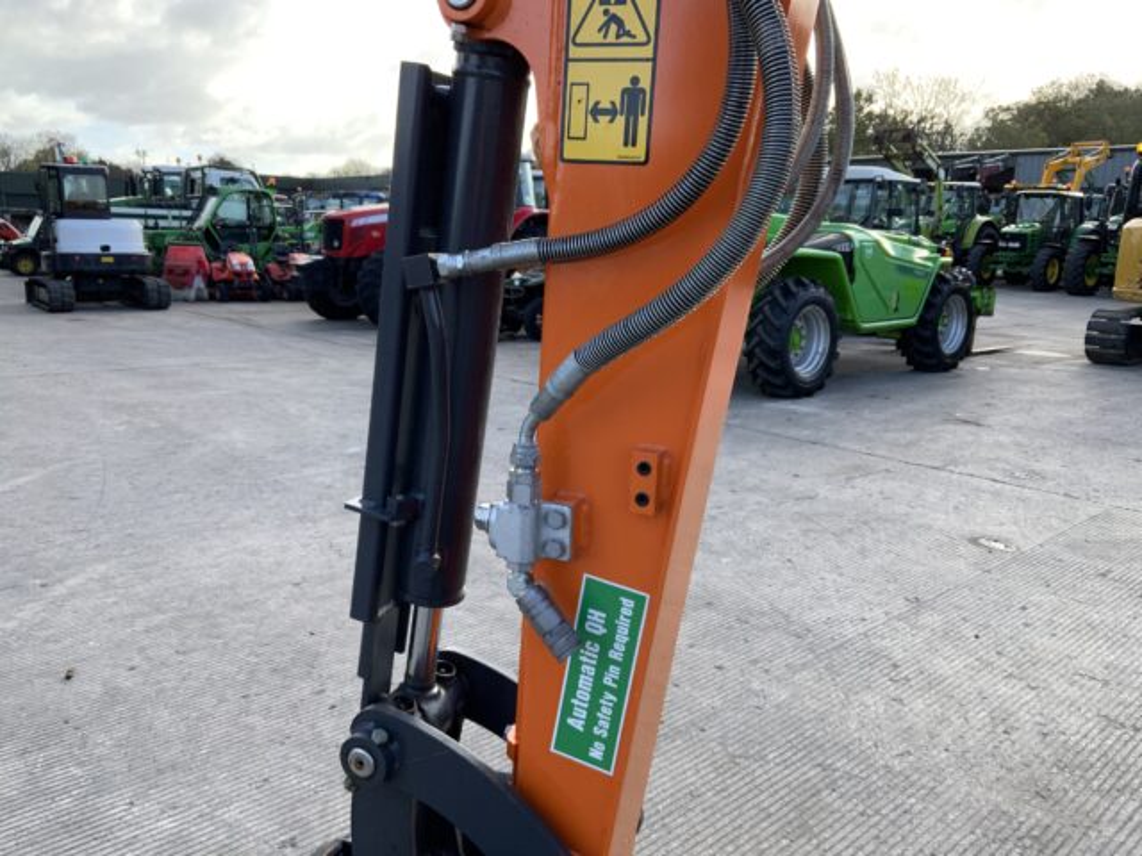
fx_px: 957
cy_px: 428
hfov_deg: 61.7
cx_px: 571
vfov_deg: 48.2
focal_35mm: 29
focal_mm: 3
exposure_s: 1/309
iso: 16
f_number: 1.8
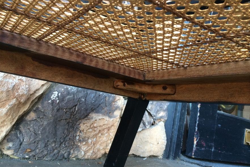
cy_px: 75
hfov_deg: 58.7
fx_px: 222
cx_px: 123
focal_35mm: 32
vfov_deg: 41.0
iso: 64
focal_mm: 4.12
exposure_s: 1/30
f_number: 2.2
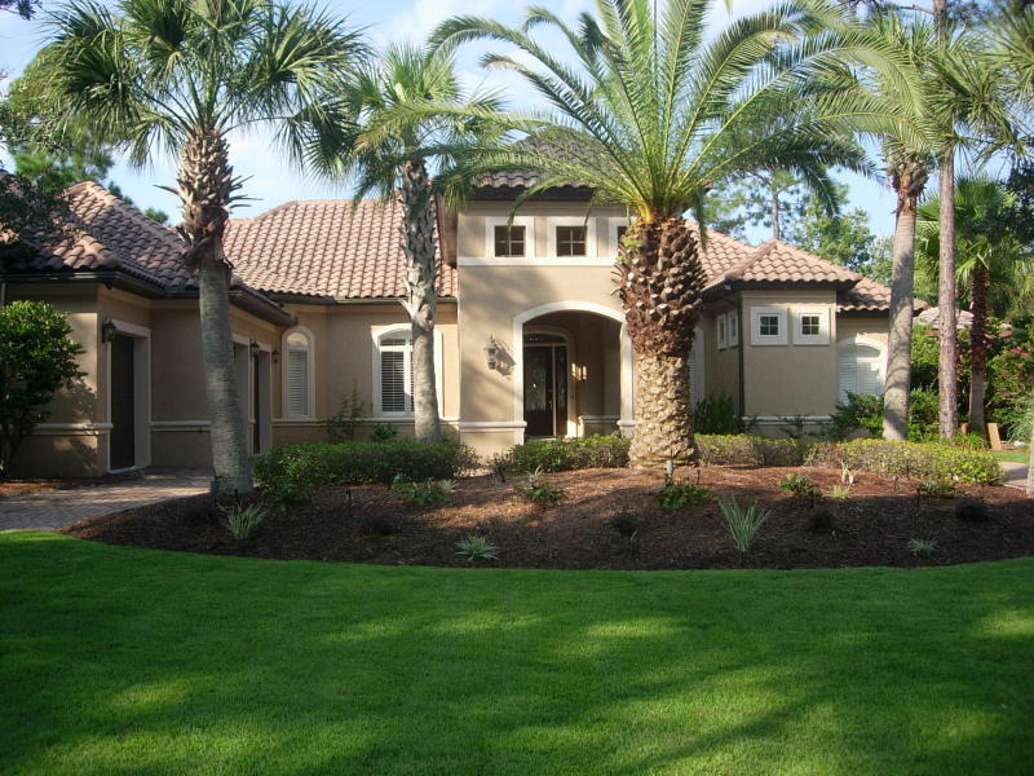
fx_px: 1135
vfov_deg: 37.7
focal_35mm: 38
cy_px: 388
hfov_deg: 49.0
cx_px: 517
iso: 79
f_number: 2.8
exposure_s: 1/683
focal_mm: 7.8
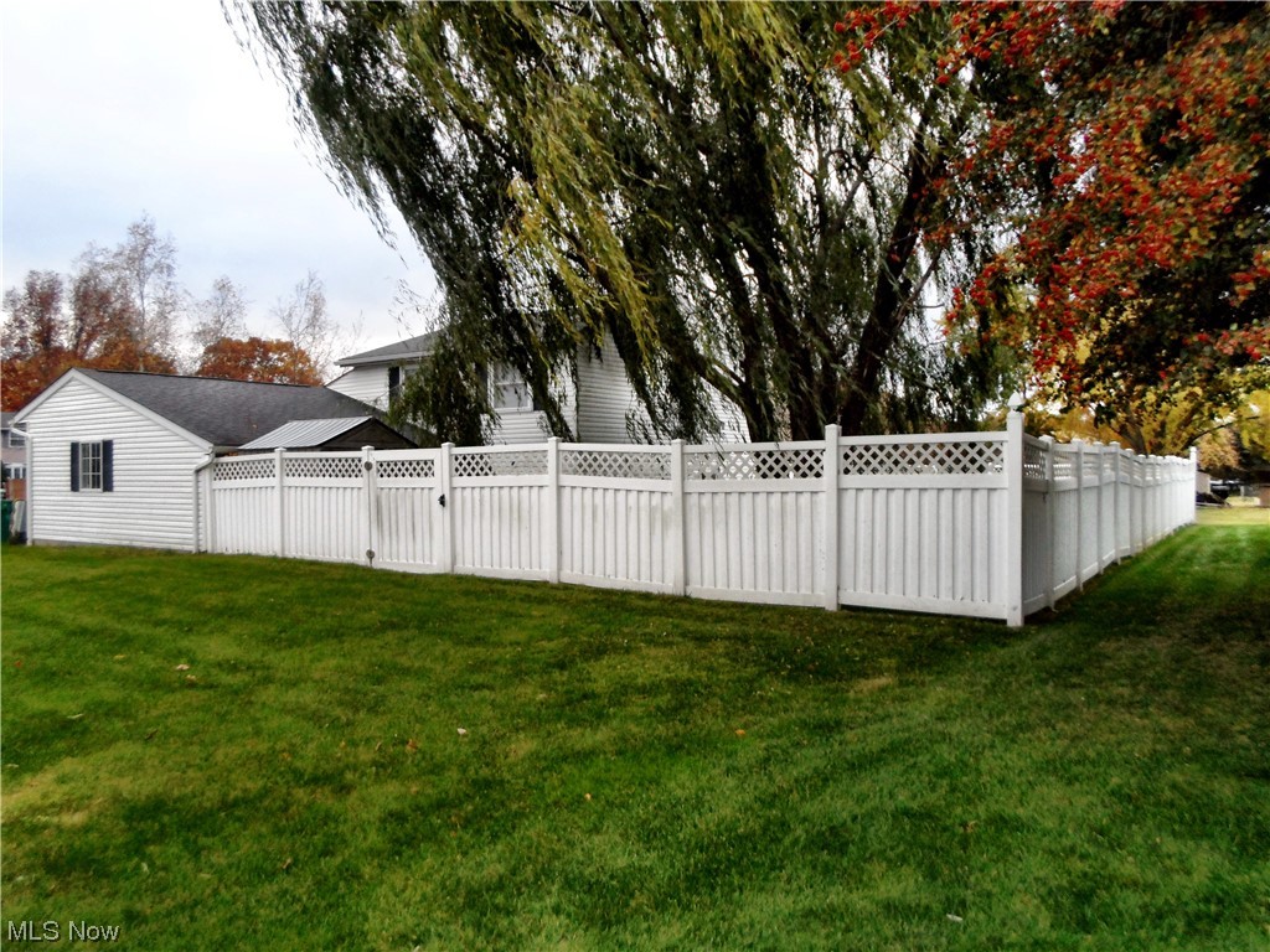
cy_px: 476
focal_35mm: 25
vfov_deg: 54.9
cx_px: 635
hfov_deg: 69.4
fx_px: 917
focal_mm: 4.5
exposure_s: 1/180
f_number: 2.5
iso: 200
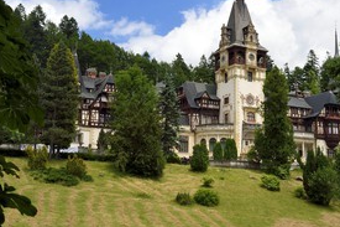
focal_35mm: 58
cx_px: 213
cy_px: 87
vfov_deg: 23.3
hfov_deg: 34.3
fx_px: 547
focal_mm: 38
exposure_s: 1/250
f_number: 13
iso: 200
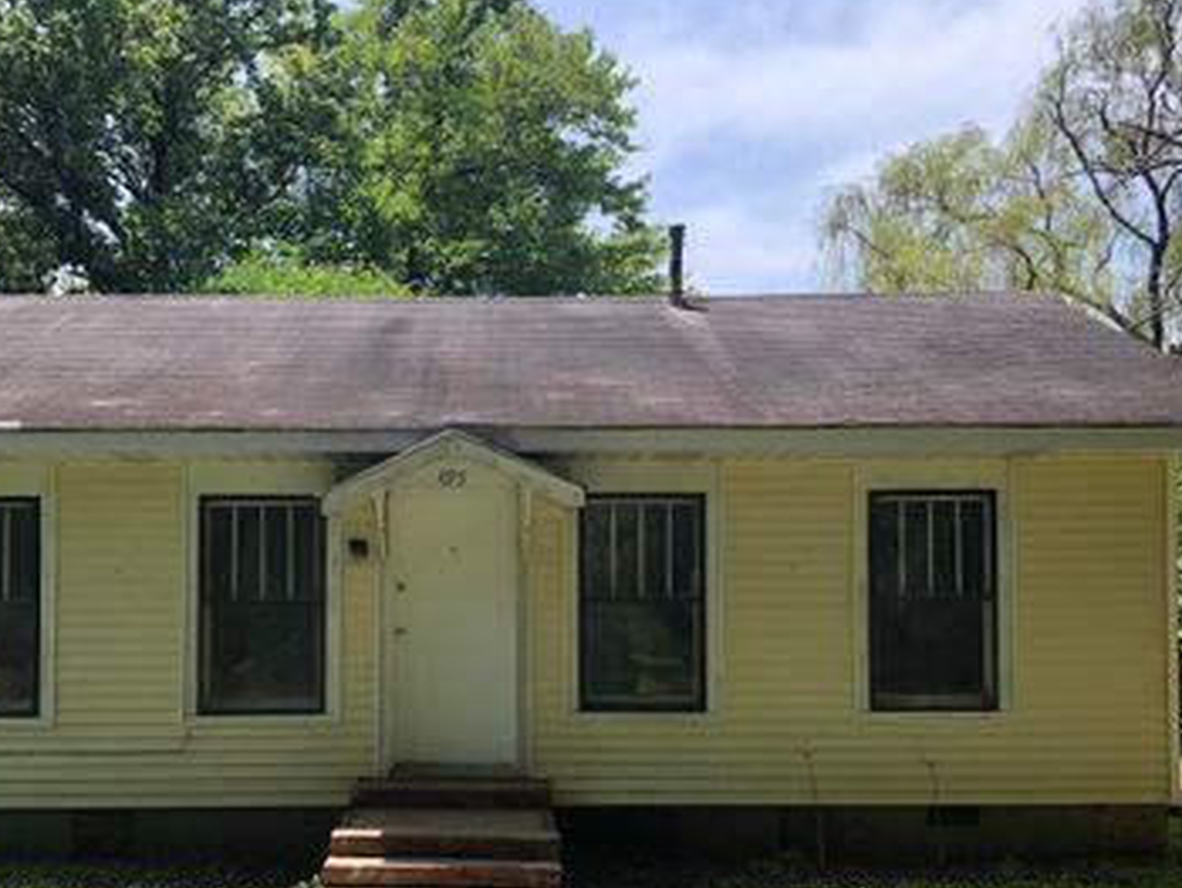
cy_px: 613
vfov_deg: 35.5
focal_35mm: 40
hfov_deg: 46.5
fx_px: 1367
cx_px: 473
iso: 20
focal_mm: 3.99
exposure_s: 1/640
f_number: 1.8
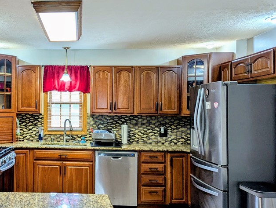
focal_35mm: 39
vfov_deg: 36.9
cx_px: 64
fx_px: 311
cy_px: 109
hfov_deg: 45.9
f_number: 1.85
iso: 65
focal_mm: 6.81
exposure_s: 1/40
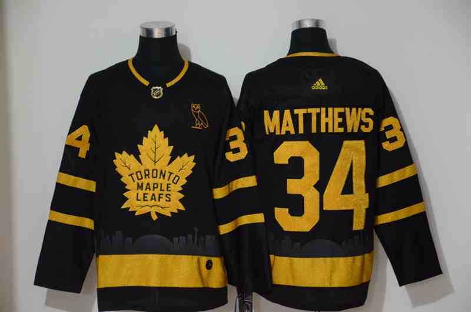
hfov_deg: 18.2
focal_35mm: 112
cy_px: 156
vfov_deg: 12.1
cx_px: 236
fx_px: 1469
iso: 4000
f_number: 5
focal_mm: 75
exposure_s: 1/15
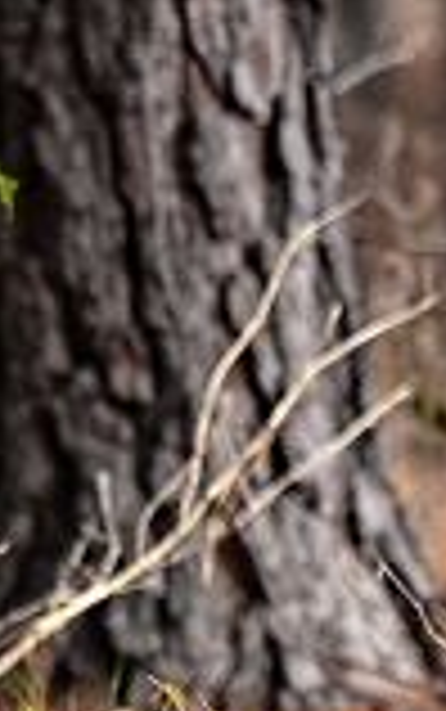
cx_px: 1892
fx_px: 20306
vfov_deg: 2.0
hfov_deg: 1.2
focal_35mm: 1046
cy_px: -14
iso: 500
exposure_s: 1/1250
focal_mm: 135
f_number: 2.8
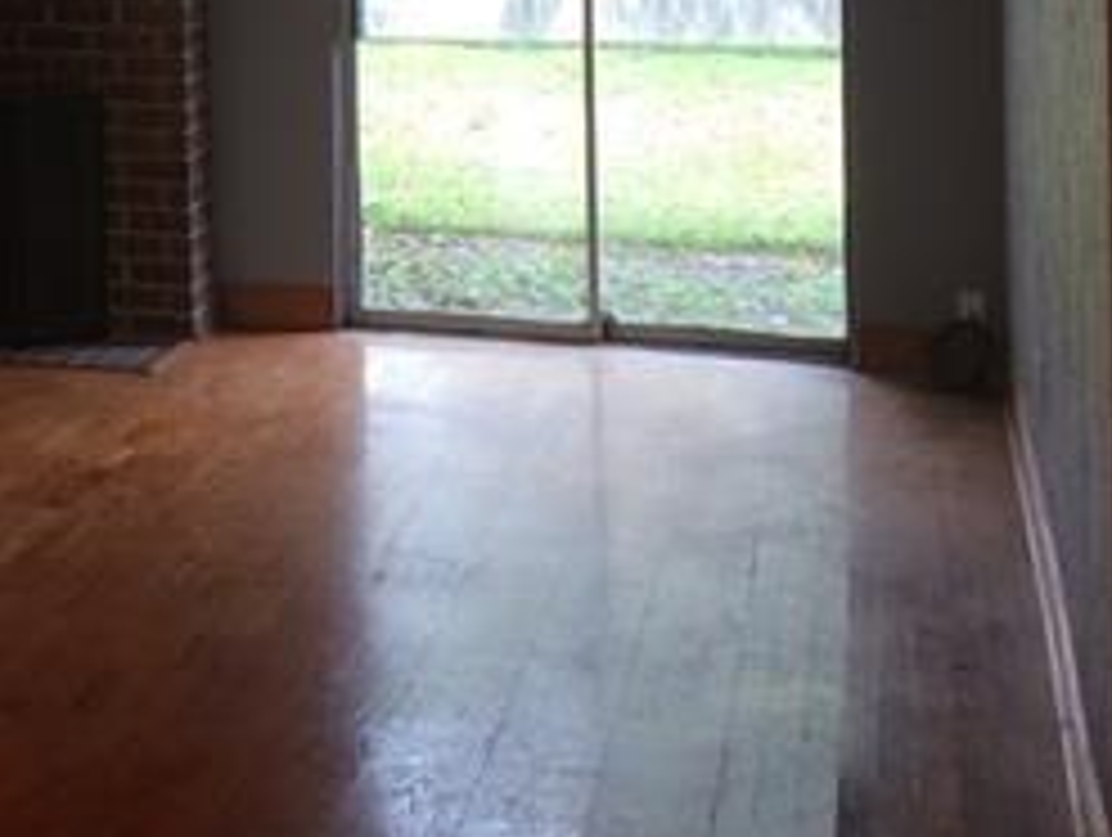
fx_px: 2413
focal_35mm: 75
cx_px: -149
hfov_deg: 24.1
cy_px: -194
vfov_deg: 18.5
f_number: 2.2
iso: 32
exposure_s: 1/40
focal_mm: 4.15
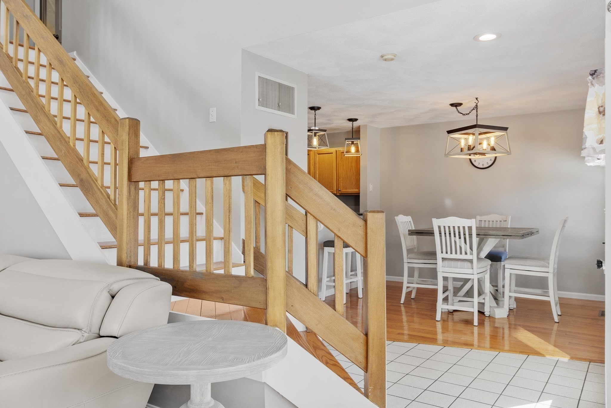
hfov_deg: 67.4
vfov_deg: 47.9
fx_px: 458
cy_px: 204
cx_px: 306
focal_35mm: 27
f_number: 8
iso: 320
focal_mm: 18
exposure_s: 1/3
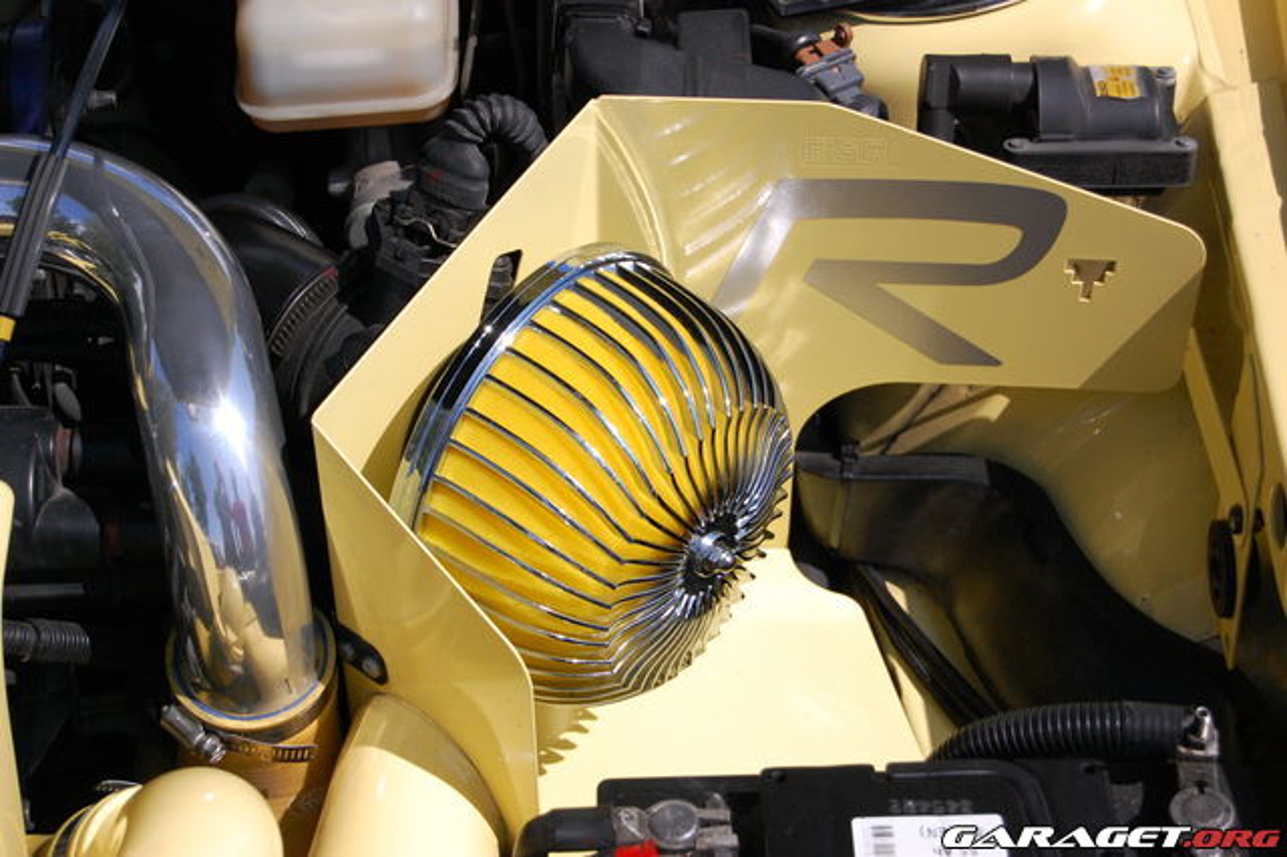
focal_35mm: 82
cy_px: 428
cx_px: 644
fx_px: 2948
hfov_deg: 24.6
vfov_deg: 16.5
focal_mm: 55
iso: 800
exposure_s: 1/4000
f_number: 5.6
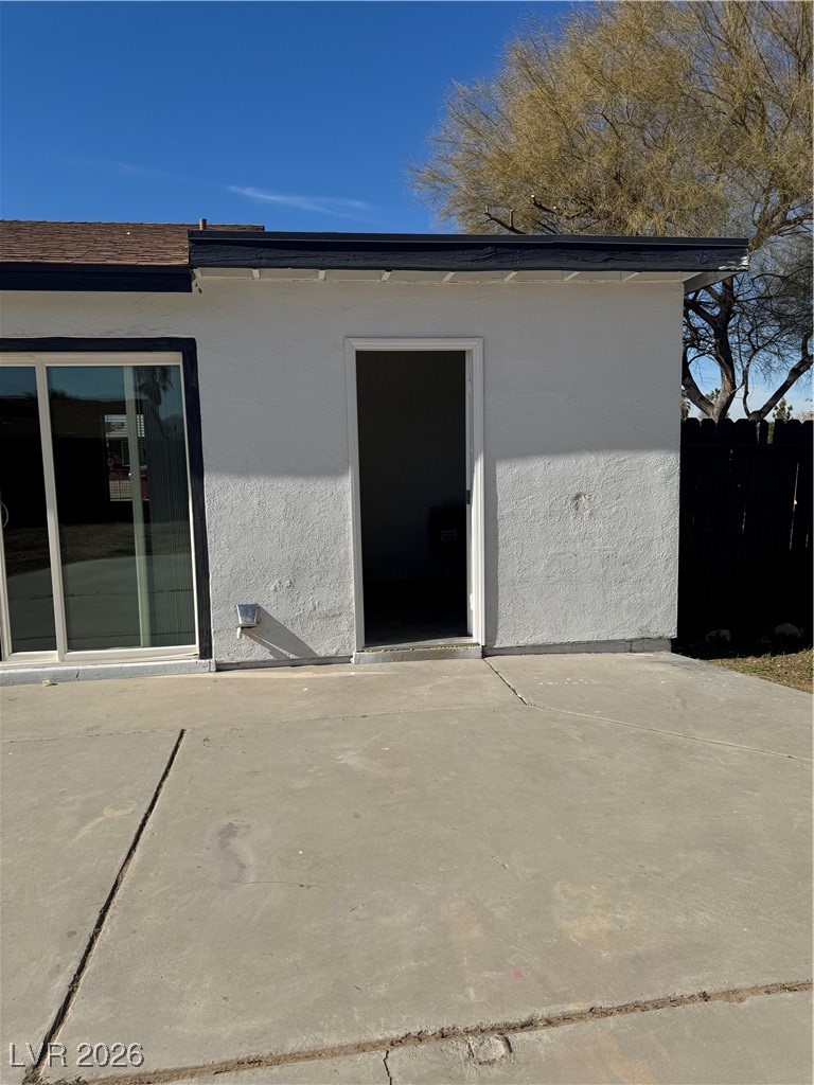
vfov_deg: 71.6
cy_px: 542
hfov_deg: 56.8
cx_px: 407
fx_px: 752
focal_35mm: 24
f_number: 1.78
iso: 80
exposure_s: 1/7937
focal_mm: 6.76
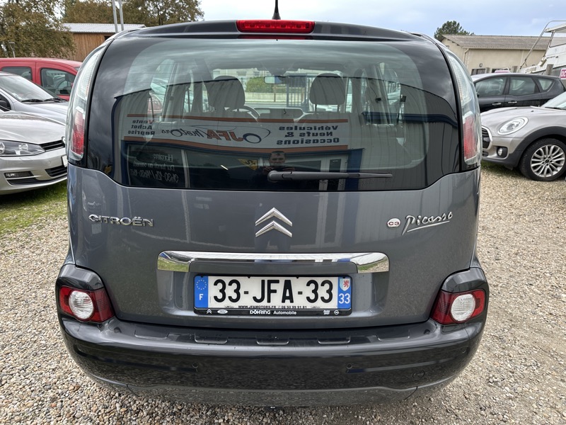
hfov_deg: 71.6
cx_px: 283
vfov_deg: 56.8
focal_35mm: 24
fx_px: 392
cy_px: 212
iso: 64
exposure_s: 1/127
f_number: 1.78
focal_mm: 6.86
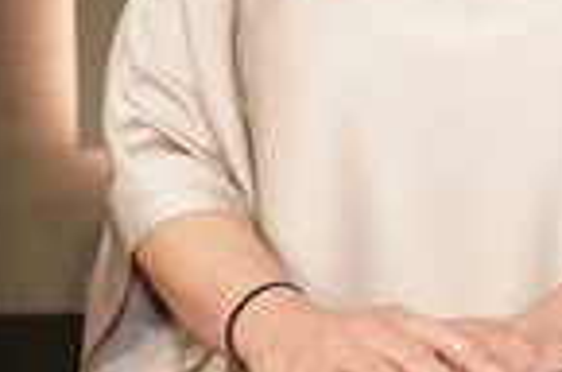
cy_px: -128
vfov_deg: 12.4
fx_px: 1651
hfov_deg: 18.9
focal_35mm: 106
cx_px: 533
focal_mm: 34
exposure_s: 1/160
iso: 2000
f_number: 5
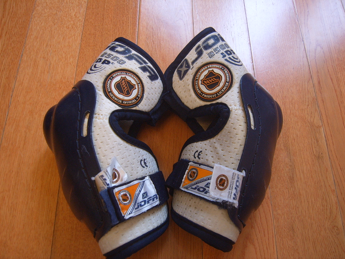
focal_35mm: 35
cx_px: 172
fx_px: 349
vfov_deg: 40.7
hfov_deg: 52.6
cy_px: 130
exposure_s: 1/15
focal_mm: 5.8
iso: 100
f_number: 2.8
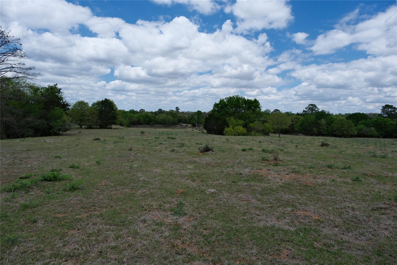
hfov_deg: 73.7
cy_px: 132
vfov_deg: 53.1
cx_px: 198
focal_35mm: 24
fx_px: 265
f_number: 5.6
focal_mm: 16
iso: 320
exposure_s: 1/1300
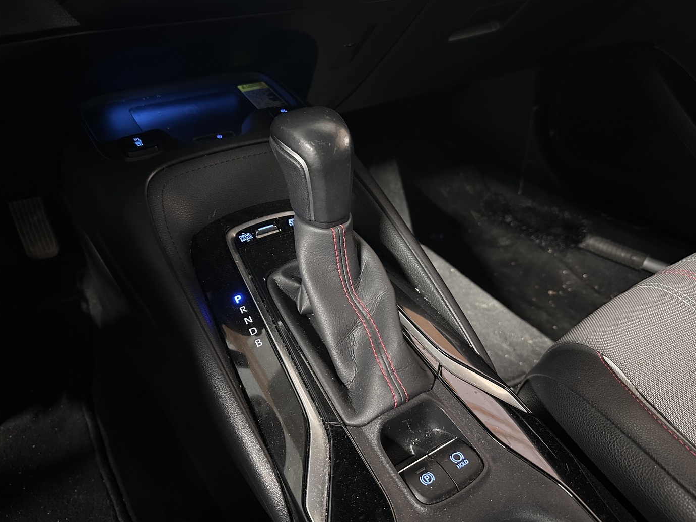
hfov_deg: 69.4
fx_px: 503
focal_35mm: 25
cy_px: 267
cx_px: 339
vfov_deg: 54.9
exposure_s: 1/20
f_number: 1.78
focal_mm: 6.86
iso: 1600
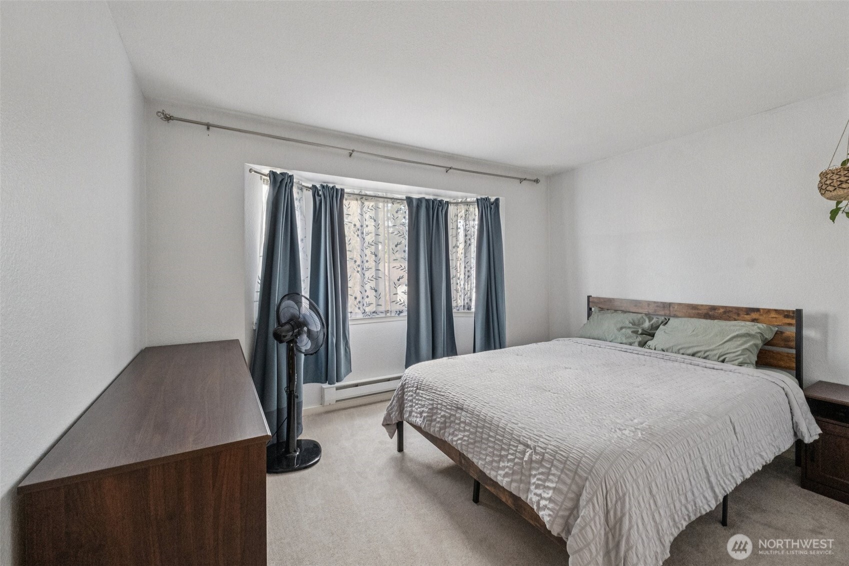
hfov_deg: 100.4
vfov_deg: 77.3
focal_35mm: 15
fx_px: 354
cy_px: 283
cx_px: 424
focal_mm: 10
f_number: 9
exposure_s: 1/30
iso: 2500
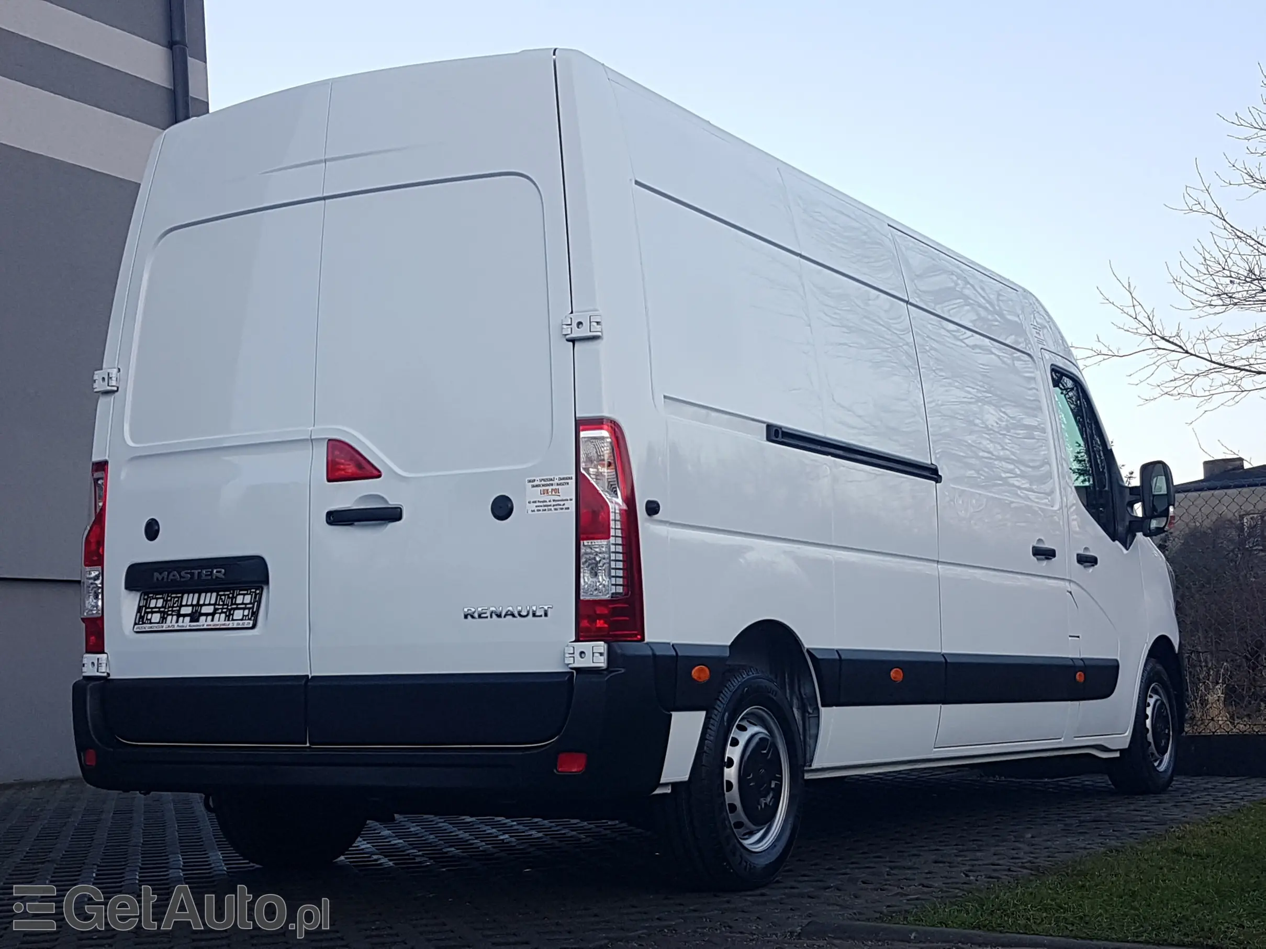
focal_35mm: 26
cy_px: 474
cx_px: 633
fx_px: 951
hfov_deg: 67.3
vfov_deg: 53.1
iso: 40
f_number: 1.7
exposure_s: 1/306
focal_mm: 4.2
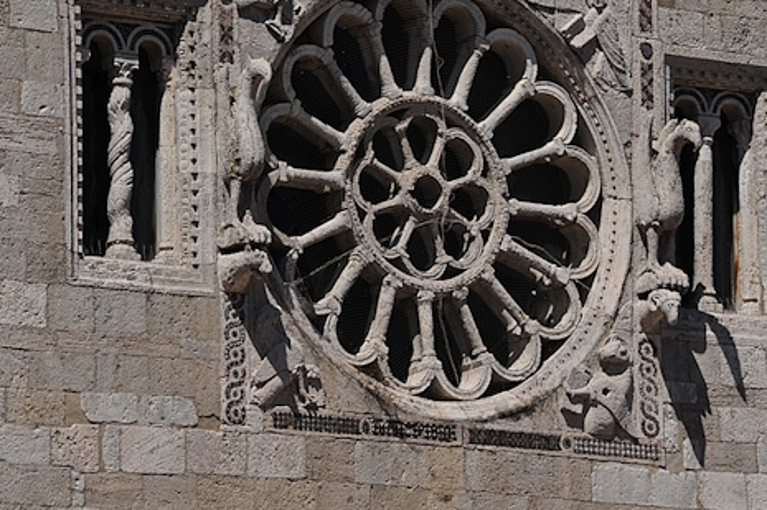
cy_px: 188
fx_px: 5512
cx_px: 407
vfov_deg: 5.3
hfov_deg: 8.0
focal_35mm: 259
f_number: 22
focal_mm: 200
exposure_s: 1/250
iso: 250
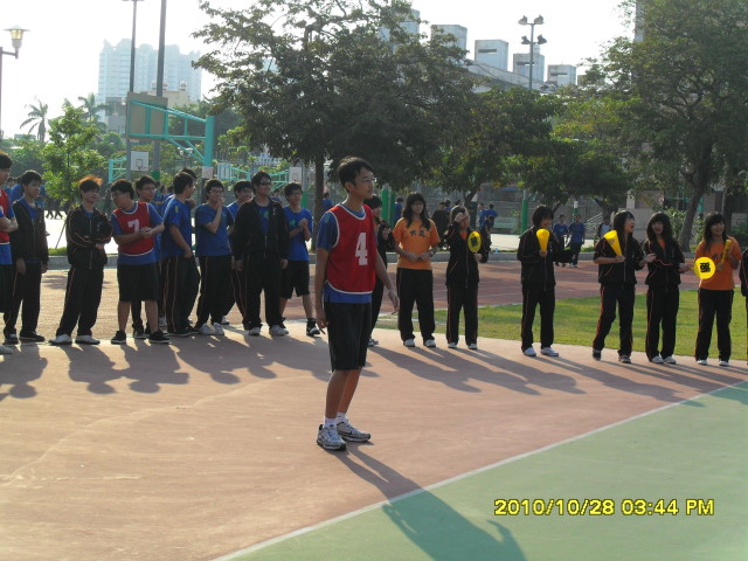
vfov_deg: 21.0
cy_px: 280
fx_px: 1513
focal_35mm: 70
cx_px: 374
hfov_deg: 27.8
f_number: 4
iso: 100
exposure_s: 1/500
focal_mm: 12.3
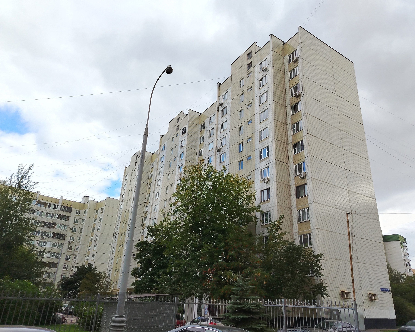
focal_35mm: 26
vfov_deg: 54.9
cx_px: 228
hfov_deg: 65.9
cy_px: 165
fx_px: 319
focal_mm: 5.25
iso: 100
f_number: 1.75
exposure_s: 1/568
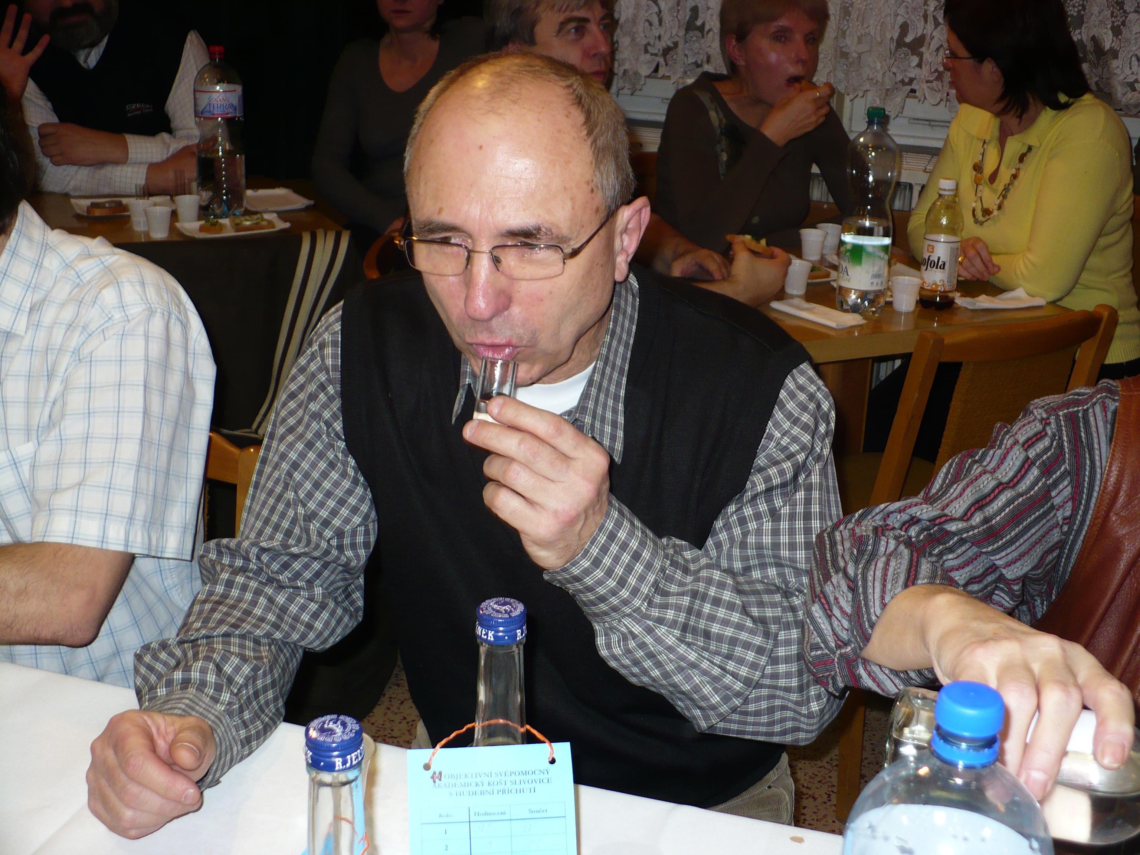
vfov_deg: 30.3
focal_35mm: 48
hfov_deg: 39.7
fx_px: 1581
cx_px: 570
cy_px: 428
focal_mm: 7.9
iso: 125
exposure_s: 1/30
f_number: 3
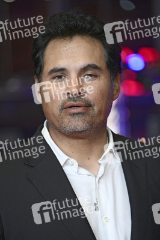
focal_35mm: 300
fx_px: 2003
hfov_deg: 4.6
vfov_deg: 6.9
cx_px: 80
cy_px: 120
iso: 5000
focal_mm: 300
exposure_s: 1/250
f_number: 5.6
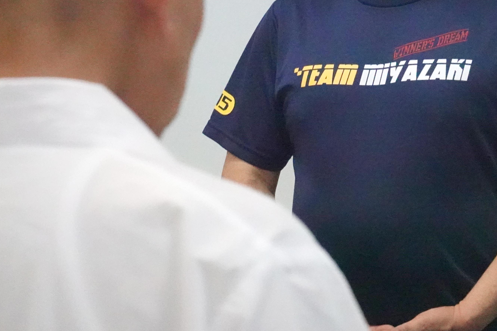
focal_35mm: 291
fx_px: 4017
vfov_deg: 4.7
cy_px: 0
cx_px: 433
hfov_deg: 7.1
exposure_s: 1/160
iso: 5000
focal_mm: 51.61
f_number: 4.5
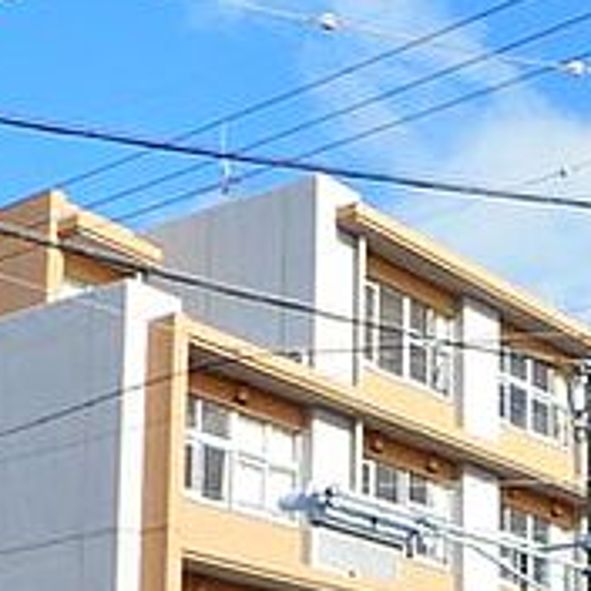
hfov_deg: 19.4
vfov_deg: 20.7
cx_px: 883
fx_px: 1507
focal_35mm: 78
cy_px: 714
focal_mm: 4.5
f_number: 3.7
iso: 80
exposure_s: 1/500
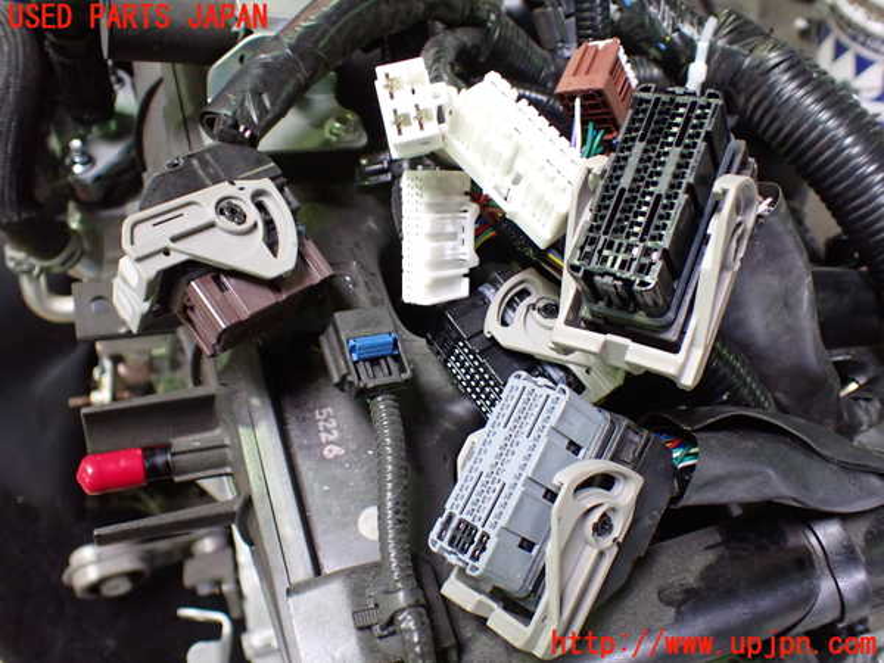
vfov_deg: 46.8
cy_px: 332
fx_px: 766
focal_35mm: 30
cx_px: 442
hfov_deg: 60.0
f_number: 2.3
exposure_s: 1/80
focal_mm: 5.4
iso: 800
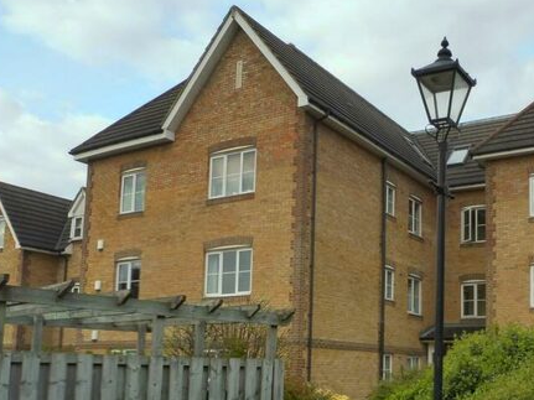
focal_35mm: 39
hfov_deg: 46.3
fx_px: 601
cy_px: 299
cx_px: 396
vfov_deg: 36.0
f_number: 4
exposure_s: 1/160
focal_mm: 4.3
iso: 100
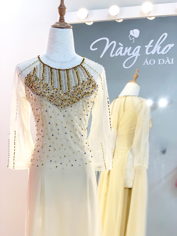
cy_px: 118
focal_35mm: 52
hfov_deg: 28.0
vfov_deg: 36.8
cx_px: 88
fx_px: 355
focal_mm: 6
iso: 100
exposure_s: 1/100
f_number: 2.4
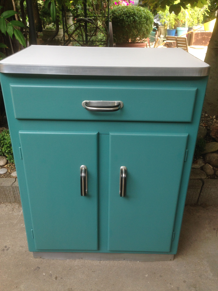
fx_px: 277
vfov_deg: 55.4
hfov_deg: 42.9
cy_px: 146
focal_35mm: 33
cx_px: 109
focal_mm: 4.12
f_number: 2.4
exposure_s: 1/154
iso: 50
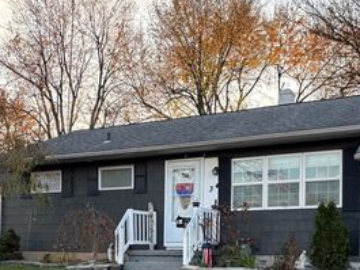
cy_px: 242
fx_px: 510
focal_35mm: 49
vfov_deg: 28.6
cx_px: 158
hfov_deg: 38.8
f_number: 1.6
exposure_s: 1/260
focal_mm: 5.96
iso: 50
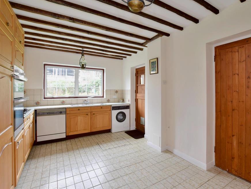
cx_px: 147
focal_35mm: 17
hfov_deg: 90.1
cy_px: 90
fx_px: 123
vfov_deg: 74.7
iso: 400
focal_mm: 10
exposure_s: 1/2.5
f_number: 11
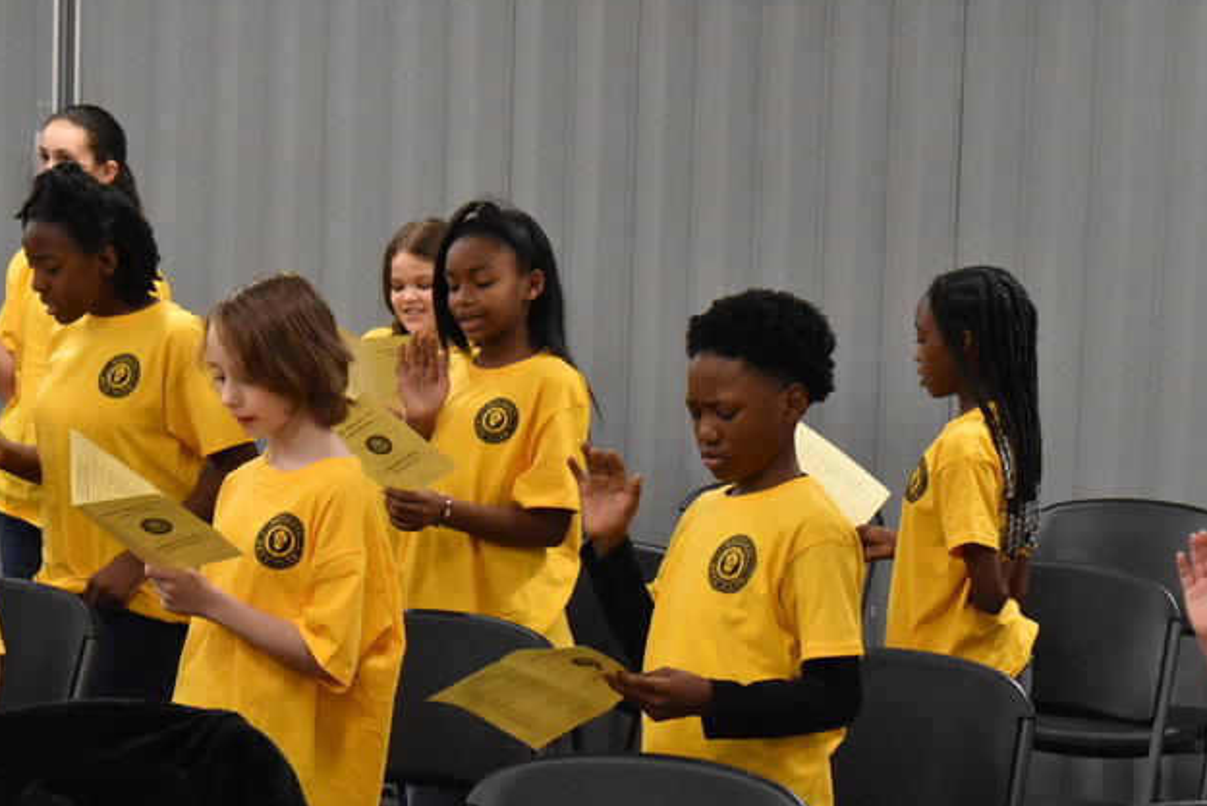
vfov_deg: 13.0
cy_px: 475
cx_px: 608
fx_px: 3542
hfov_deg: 19.3
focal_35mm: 106
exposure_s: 1/100
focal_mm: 55
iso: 4500
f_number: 7.1
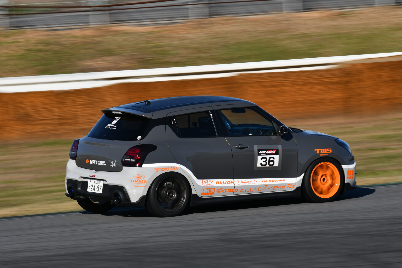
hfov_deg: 4.1
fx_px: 5583
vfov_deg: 2.8
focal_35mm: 500
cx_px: 201
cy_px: 134
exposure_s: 1/125
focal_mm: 500
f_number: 14
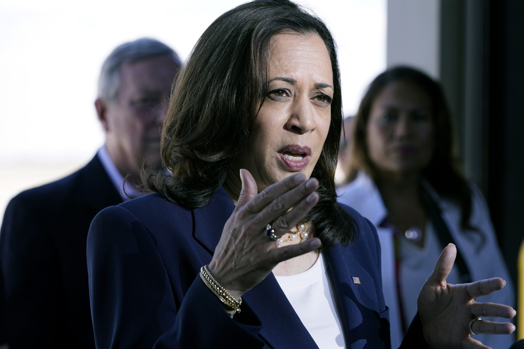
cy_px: 174
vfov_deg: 9.0
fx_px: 2212
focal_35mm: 152
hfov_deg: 13.5
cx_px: 262
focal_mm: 152
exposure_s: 1/640
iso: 640
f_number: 7.1
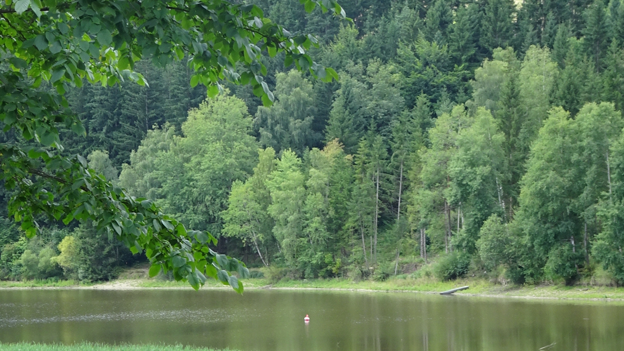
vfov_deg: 10.1
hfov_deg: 17.9
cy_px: 243
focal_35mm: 120
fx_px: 1985
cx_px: 263
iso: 80
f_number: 4.5
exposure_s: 1/80
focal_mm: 10.23
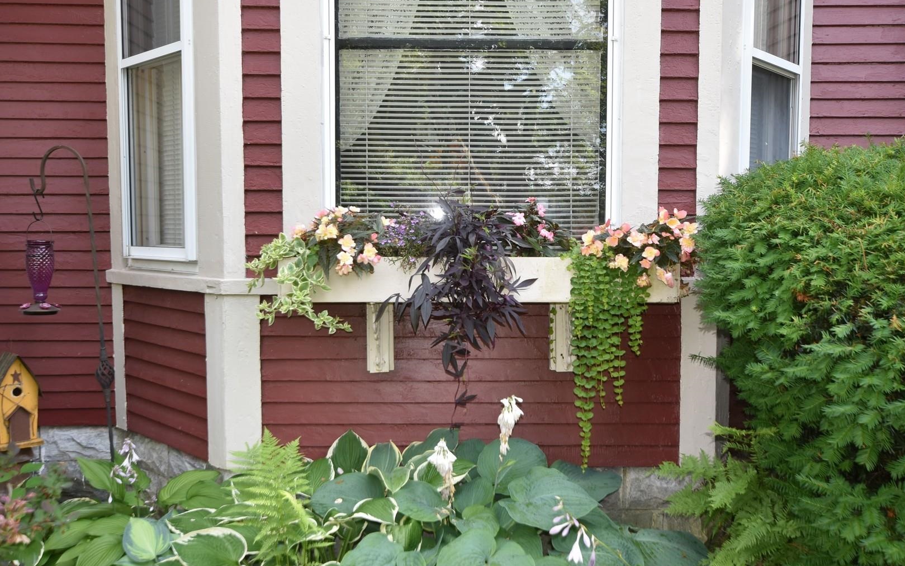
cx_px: 458
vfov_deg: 37.3
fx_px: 839
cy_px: 276
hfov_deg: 56.7
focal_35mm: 34
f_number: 5.6
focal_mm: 20
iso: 200
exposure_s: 1/125
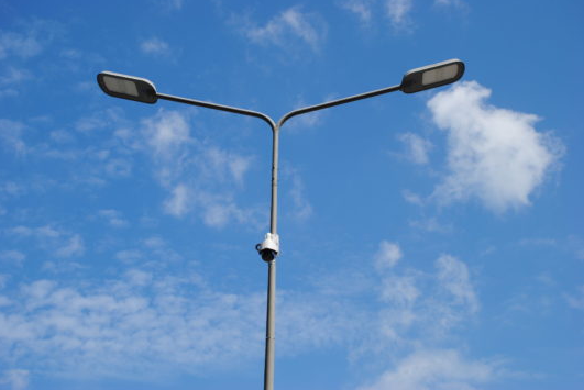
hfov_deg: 32.9
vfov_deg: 22.3
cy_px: 194
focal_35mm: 61
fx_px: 990
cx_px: 290
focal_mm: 40
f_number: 9
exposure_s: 1/320
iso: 100
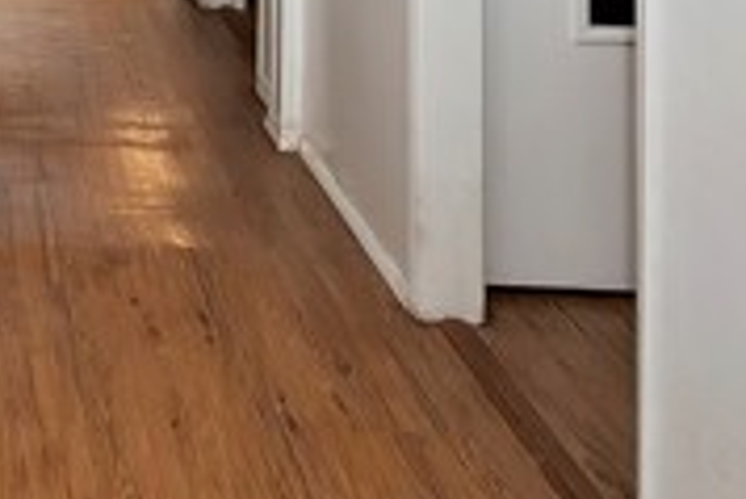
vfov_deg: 19.8
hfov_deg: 32.1
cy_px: -350
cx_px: -92
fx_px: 1120
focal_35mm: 54
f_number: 8
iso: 400
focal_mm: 10
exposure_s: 1/30
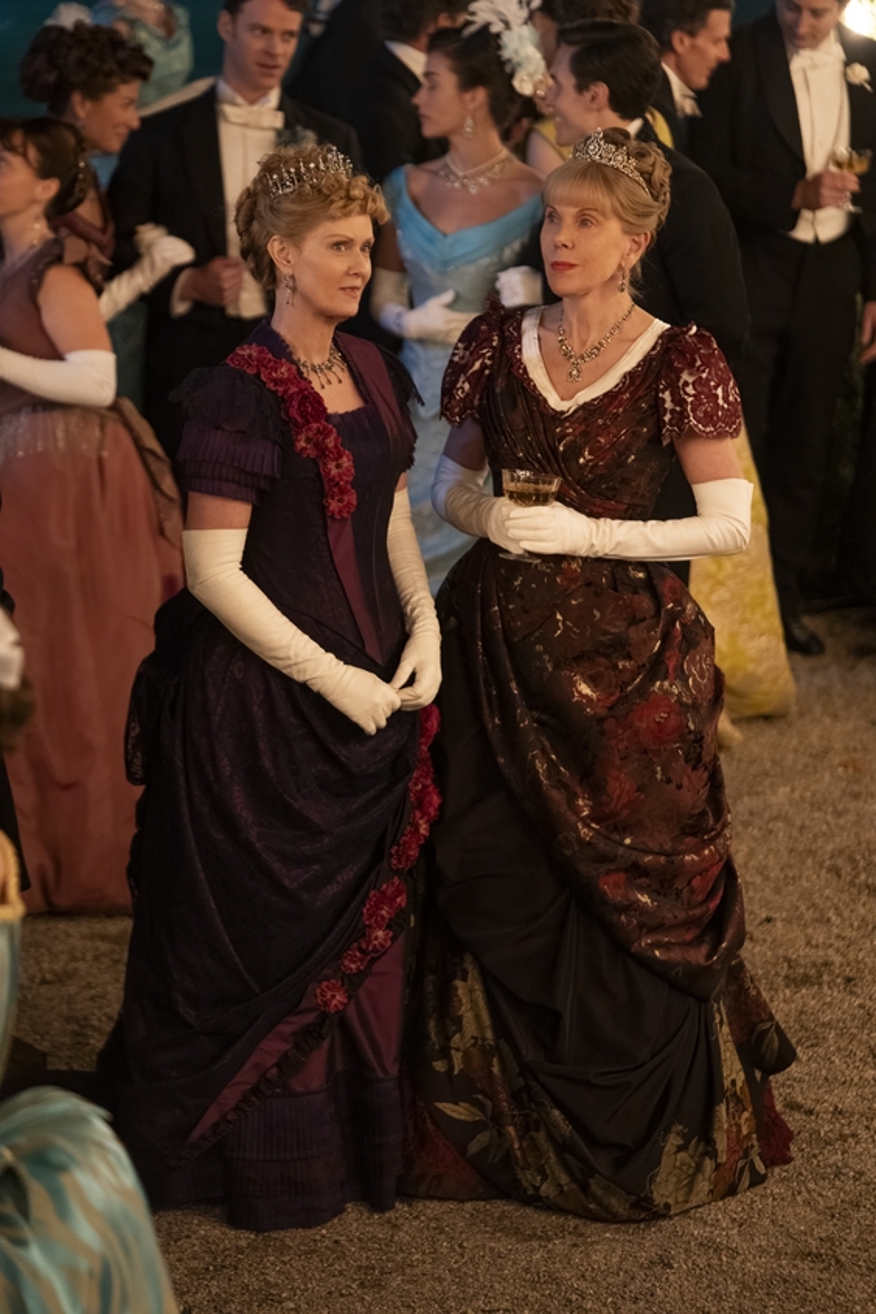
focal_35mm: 124
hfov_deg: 11.1
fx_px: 4526
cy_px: 657
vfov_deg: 16.5
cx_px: 438
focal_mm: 124
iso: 6400
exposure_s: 1/100
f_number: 3.2
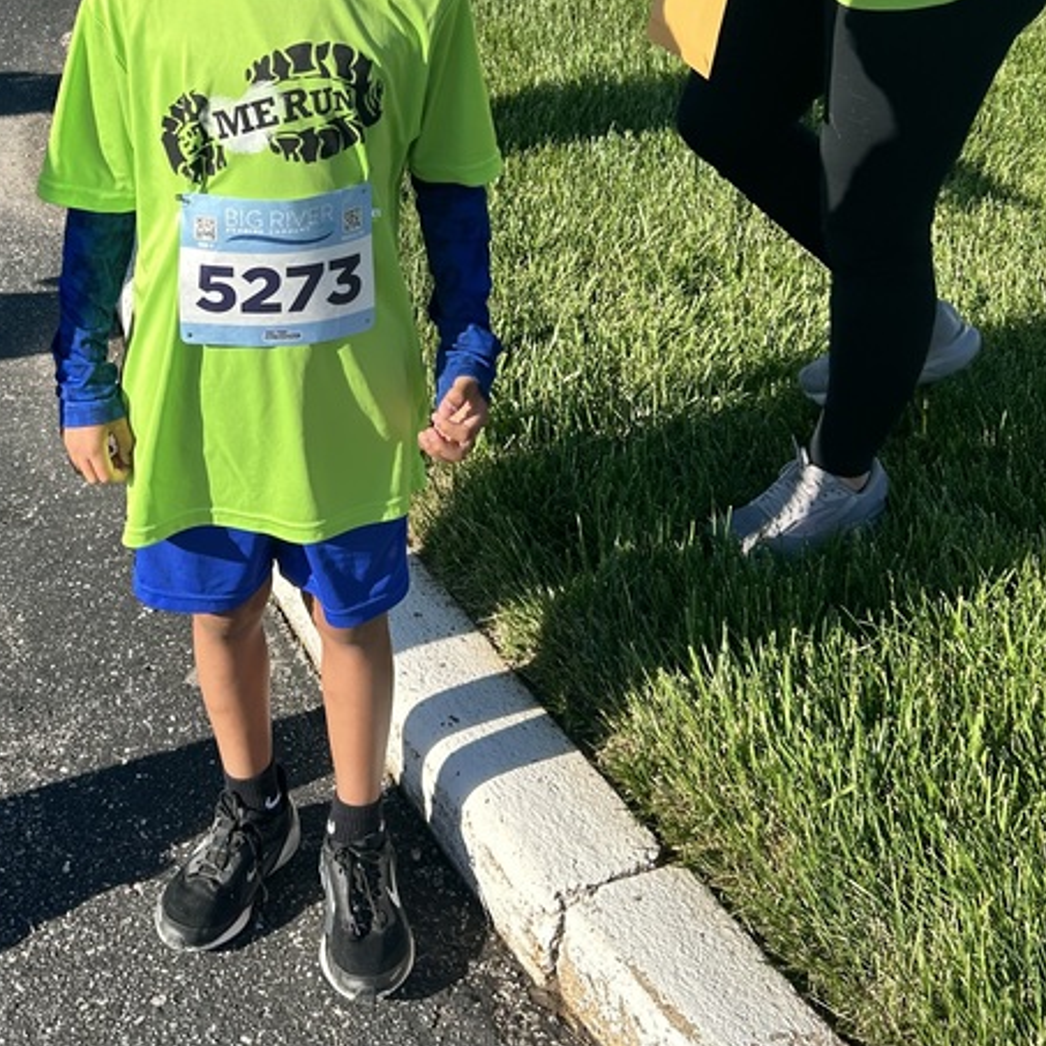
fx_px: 1778
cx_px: 298
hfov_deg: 32.3
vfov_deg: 32.1
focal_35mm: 52
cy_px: 240
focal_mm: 5.7
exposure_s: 1/2915
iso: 50
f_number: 1.5
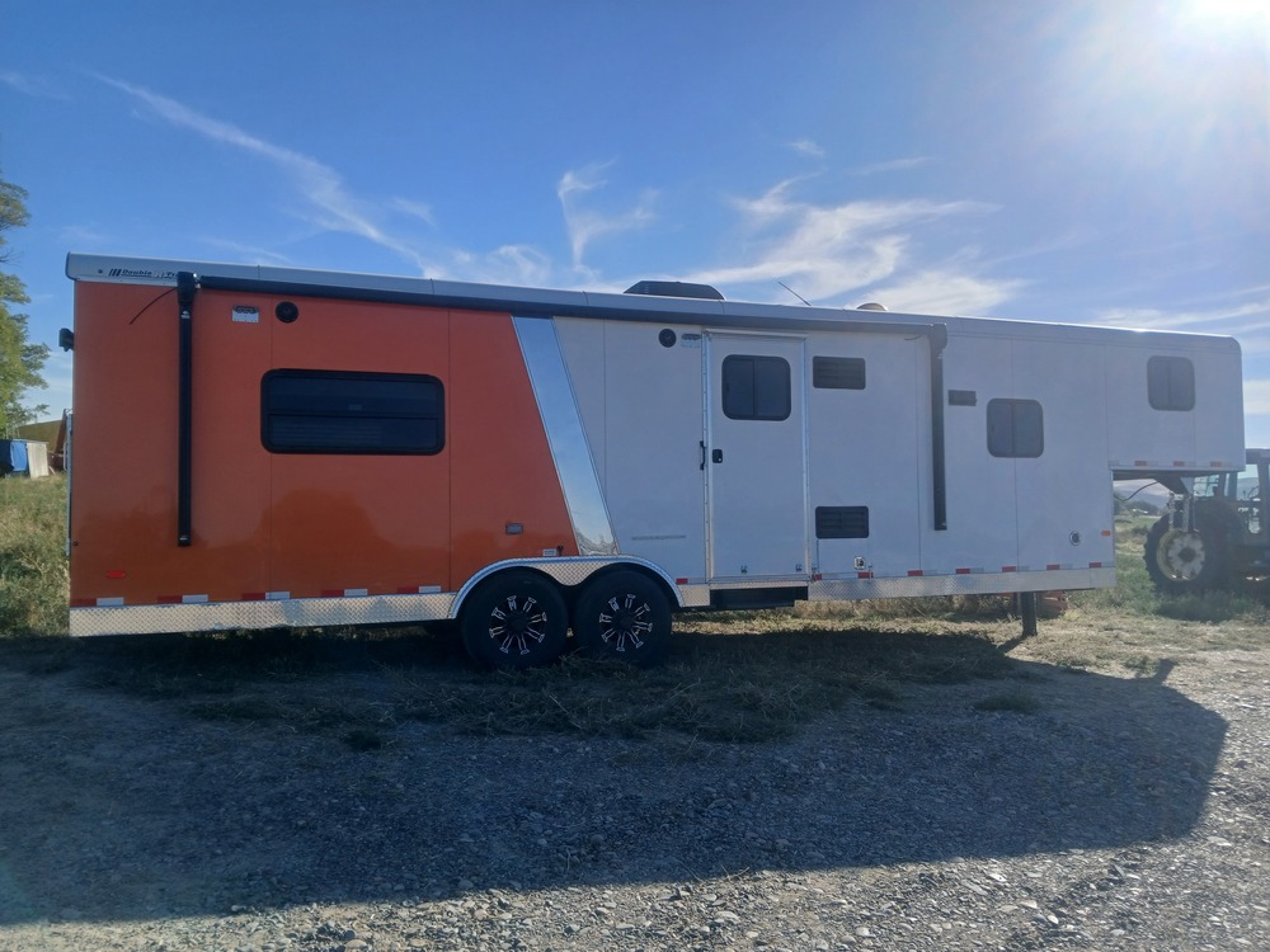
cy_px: 476
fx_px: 954
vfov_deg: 53.1
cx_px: 635
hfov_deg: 67.3
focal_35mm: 26
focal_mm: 3.98
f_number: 1.8
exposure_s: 1/853
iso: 20
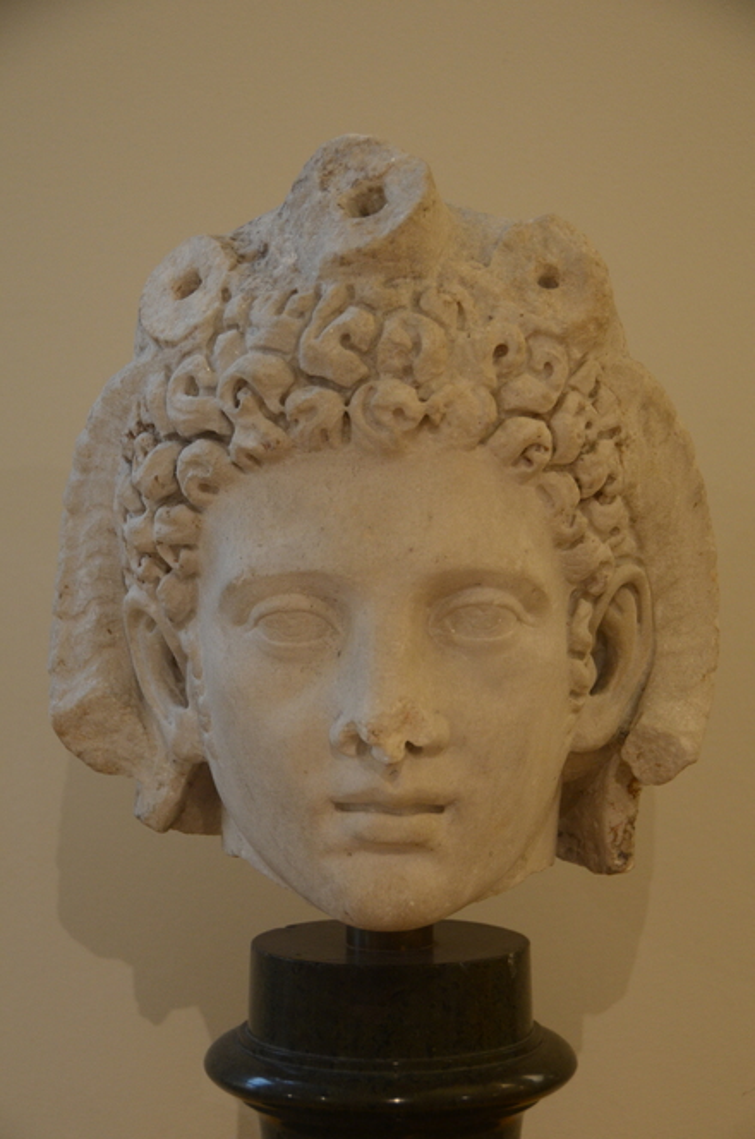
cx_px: 378
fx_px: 2180
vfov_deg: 29.3
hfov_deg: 19.7
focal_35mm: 69
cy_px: 570
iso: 1000
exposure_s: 1/50
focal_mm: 46
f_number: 4.5
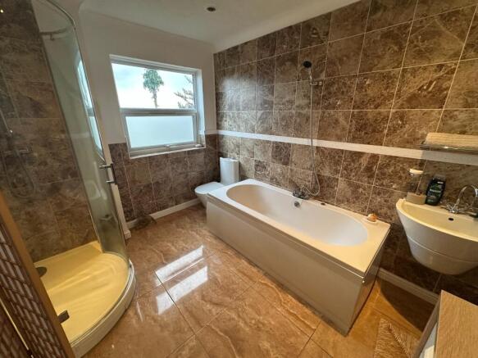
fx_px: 193
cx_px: 239
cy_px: 179
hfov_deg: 102.1
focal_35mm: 14
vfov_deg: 85.7
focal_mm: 2.22
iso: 250
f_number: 2.2
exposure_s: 1/50
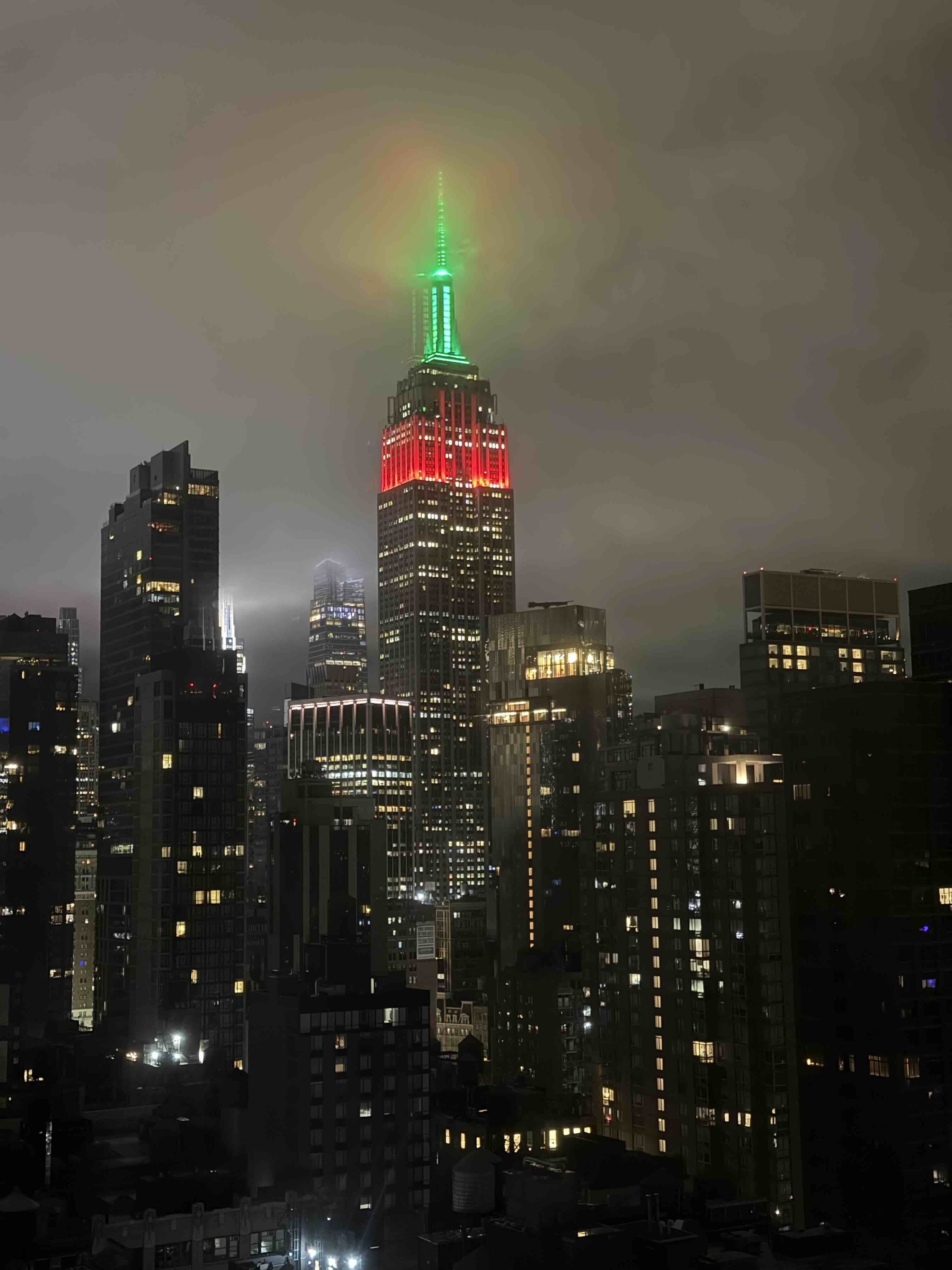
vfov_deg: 39.7
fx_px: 1760
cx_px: 476
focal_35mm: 48
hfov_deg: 30.3
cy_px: 635
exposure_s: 1/9
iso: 500
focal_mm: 6.76
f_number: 1.78
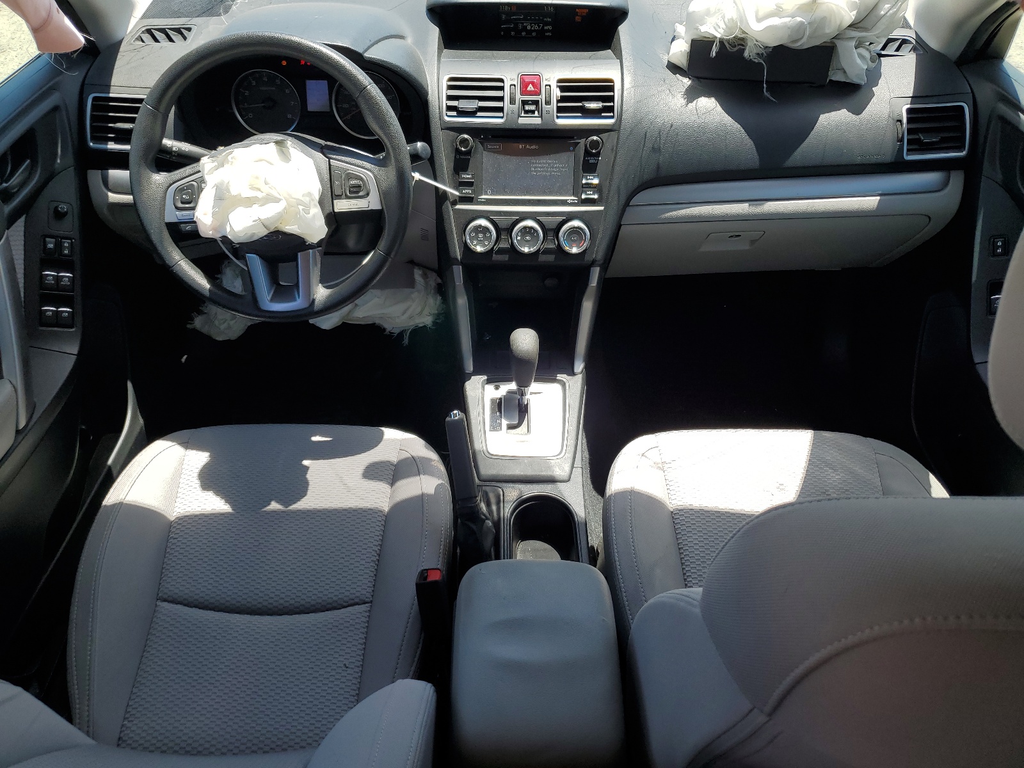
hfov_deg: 67.3
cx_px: 512
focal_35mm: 26
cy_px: 384
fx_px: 769
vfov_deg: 53.1
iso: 50
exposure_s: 1/1000
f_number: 1.5
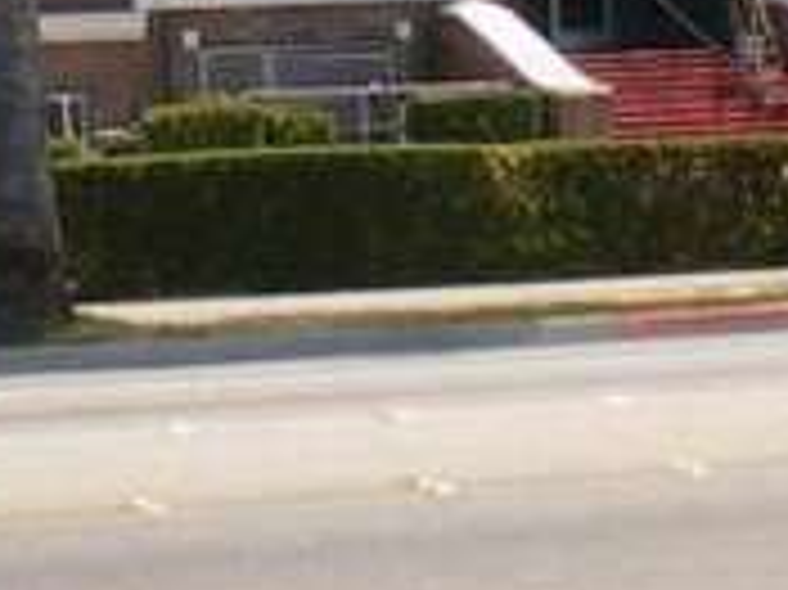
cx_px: 297
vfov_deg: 8.6
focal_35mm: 165
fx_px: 3753
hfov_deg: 12.0
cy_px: -522
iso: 50
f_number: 4.6
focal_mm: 6.3
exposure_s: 1/250
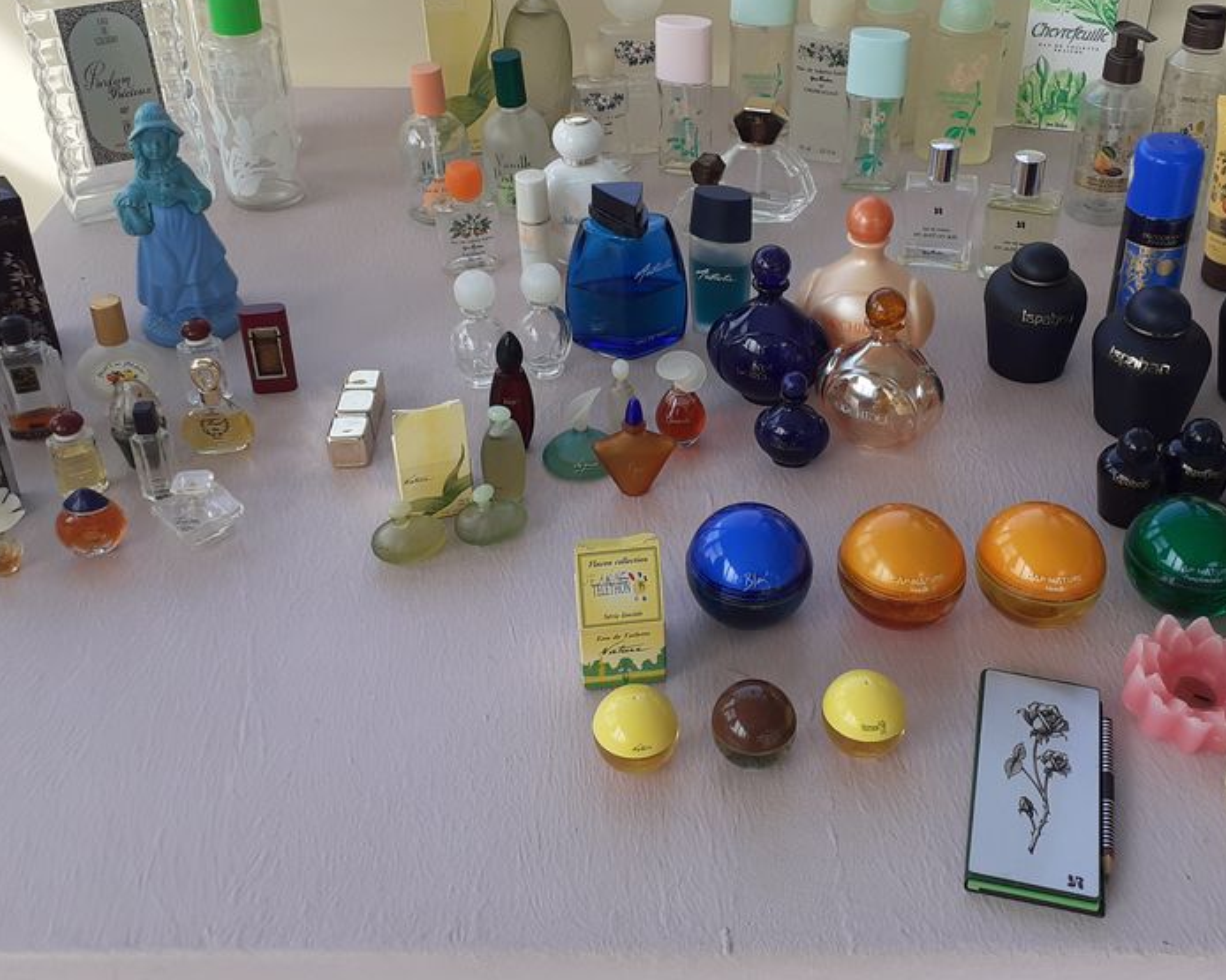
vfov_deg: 38.7
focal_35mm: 38
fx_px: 1379
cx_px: 707
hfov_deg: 47.8
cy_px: 332
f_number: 1.9
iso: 40
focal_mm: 3.6
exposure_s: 1/484
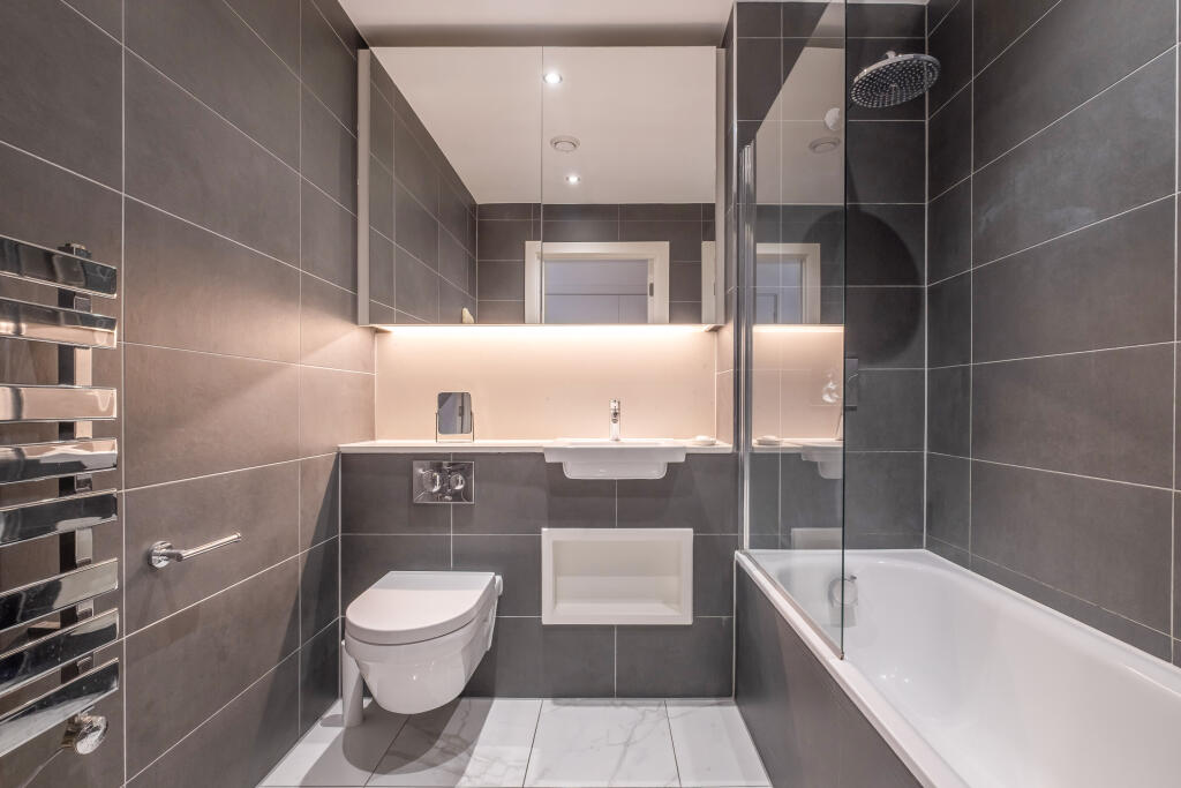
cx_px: 590
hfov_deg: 100.4
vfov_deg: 77.3
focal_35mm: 15
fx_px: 492
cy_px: 394
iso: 200
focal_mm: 10
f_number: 7.1
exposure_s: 1/8
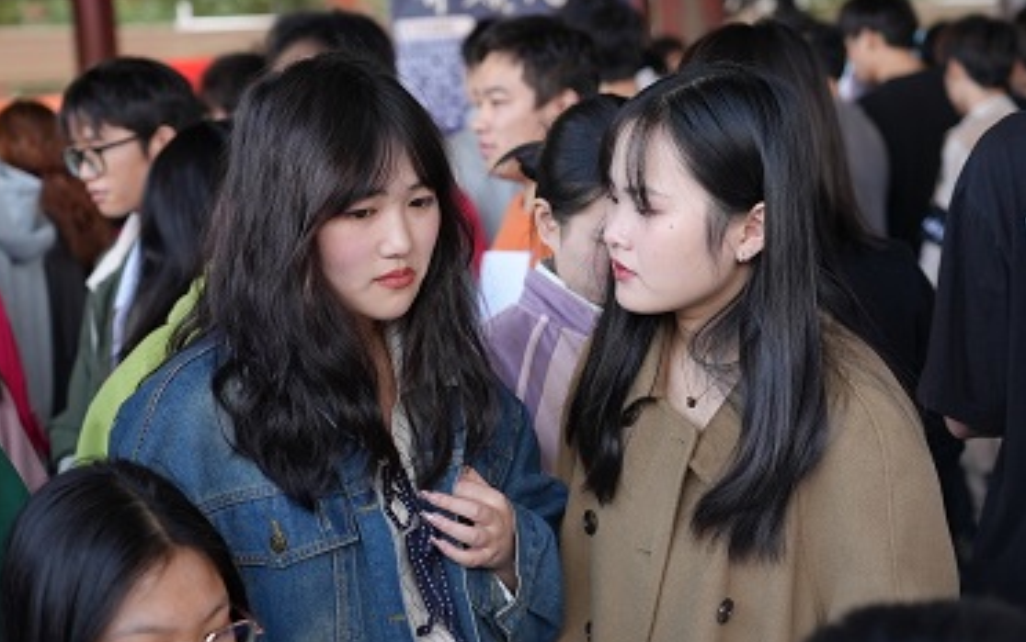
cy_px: 335
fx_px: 2602
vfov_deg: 14.1
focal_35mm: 93
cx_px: 574
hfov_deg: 22.3
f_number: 4
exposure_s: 1/160
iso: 640
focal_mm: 68
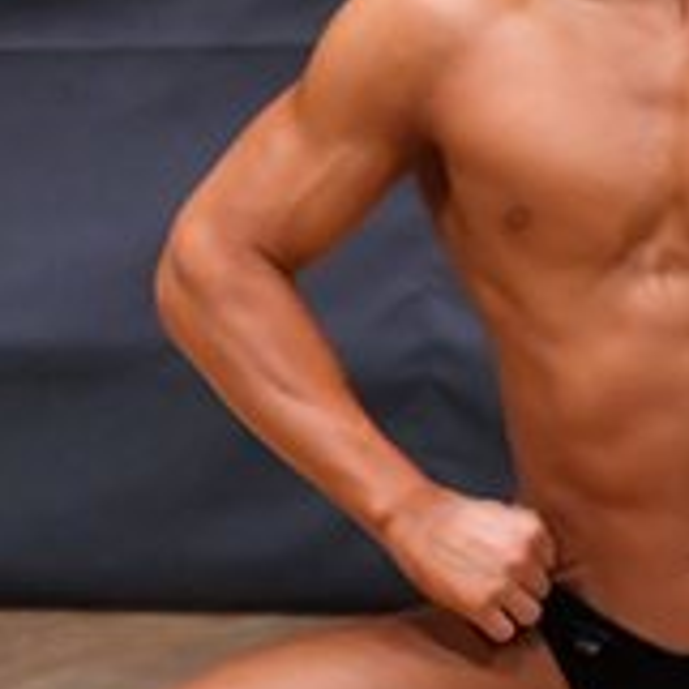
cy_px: 210
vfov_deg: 1.0
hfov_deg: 1.0
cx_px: 379
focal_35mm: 1838
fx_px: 41390
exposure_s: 1/400
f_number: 5.6
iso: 6400
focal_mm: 300
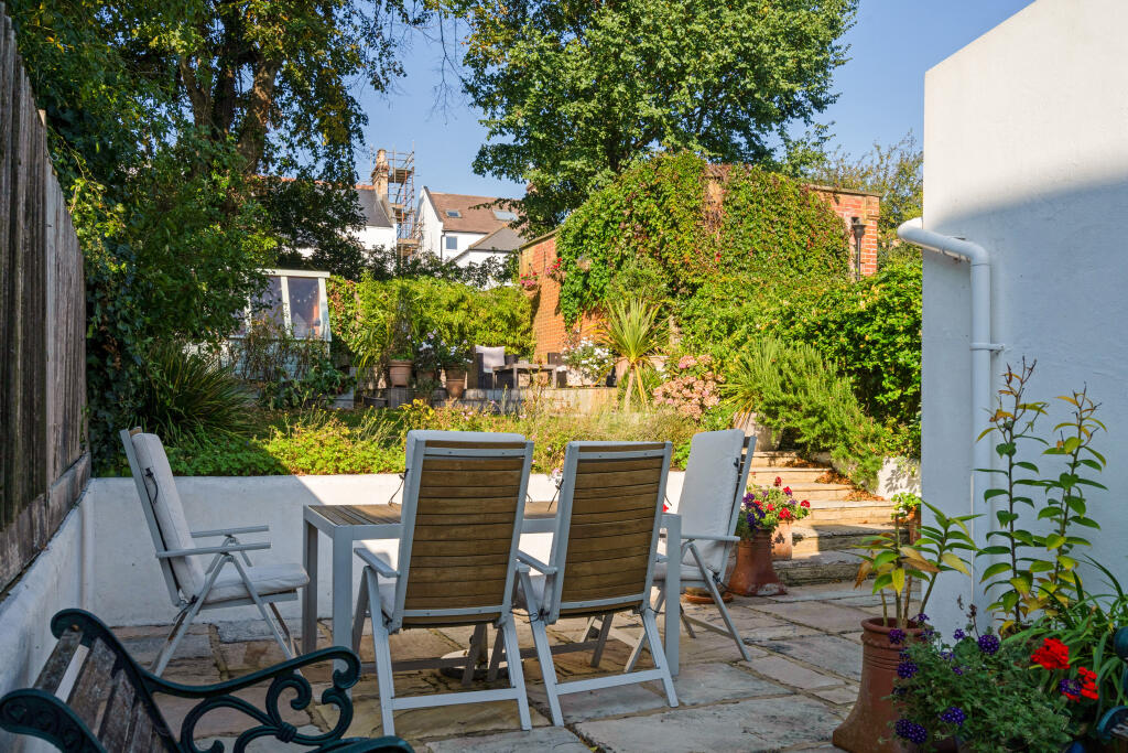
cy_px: 376
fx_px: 940
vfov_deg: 43.6
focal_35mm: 30
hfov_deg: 61.9
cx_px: 564
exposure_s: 1/640
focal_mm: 30
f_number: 10
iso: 500
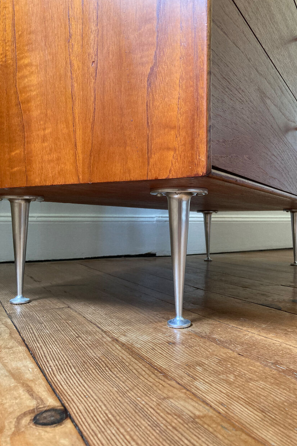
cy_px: 217
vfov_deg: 61.9
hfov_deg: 43.5
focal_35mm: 30
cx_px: 170
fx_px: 371
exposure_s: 1/60
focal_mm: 3.99
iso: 320
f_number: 1.8
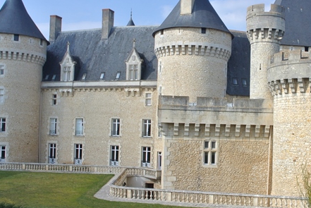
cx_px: 233
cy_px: 120
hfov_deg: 39.2
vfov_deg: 27.6
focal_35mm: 49
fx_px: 424
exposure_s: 1/500
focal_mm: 10
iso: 100
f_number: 5.6
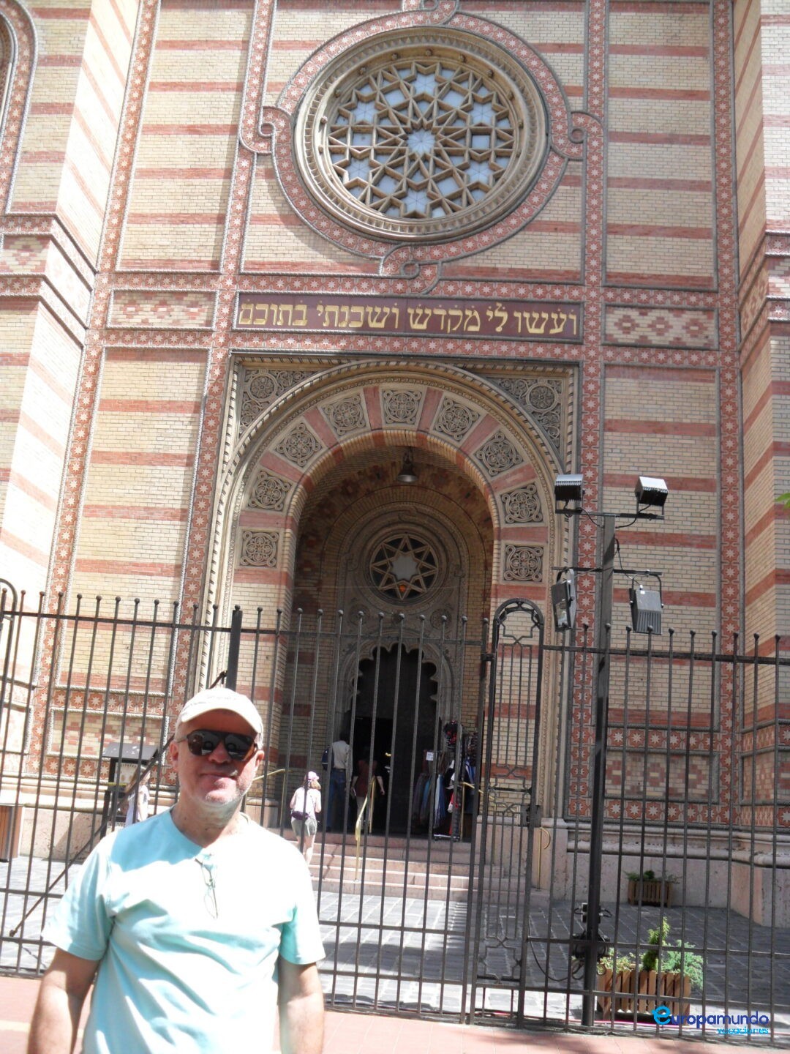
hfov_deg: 40.7
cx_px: 395
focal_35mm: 35
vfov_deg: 52.6
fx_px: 1065
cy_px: 527
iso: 80
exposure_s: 1/500
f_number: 3
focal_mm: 6.3
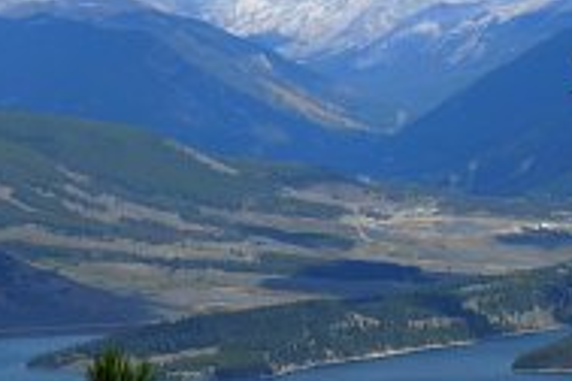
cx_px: 284
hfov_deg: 8.0
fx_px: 4115
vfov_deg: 5.3
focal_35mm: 259
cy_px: 94
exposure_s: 1/320
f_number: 6.3
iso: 50
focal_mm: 20
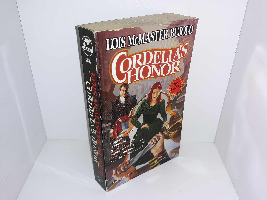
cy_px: 100
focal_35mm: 28
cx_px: 134
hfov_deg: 63.4
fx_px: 216
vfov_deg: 49.7
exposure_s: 1/160
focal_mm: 3.7
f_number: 1.7
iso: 40
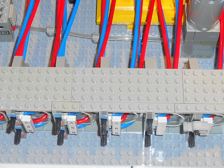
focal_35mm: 86
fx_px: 557
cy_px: -16
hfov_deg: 22.7
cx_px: 92
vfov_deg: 16.7
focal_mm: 5.8
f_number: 3.6
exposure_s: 1/30
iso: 100
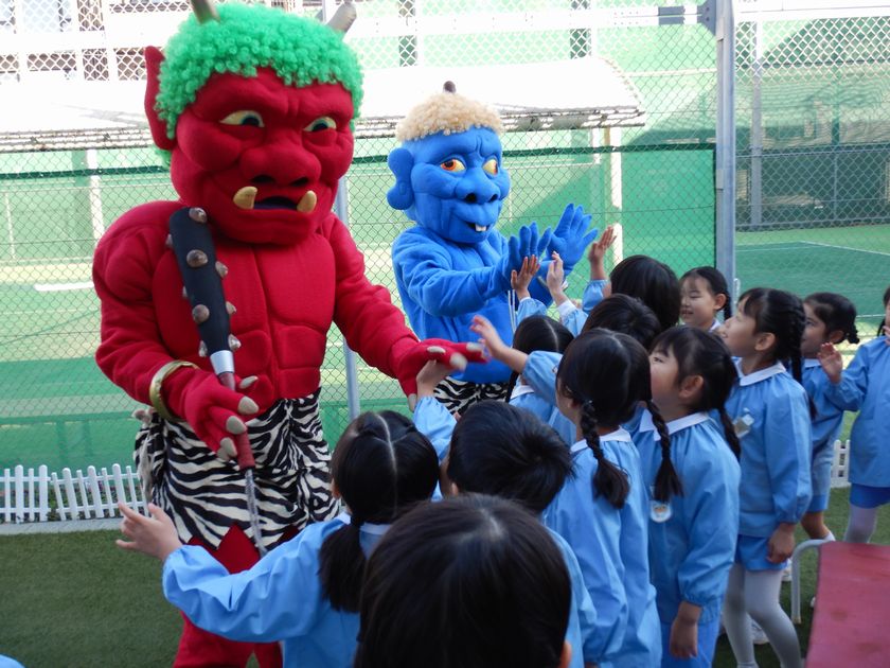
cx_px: 445
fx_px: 951
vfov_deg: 38.7
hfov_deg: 50.1
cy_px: 334
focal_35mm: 37
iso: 125
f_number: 4.2
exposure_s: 1/100
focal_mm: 6.6
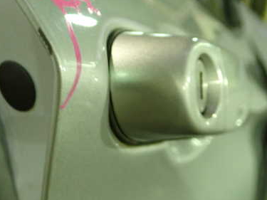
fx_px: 370
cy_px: 60
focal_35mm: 48
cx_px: 59
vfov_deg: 29.9
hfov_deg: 38.4
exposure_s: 1/20
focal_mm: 5.4
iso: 800
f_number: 2.3
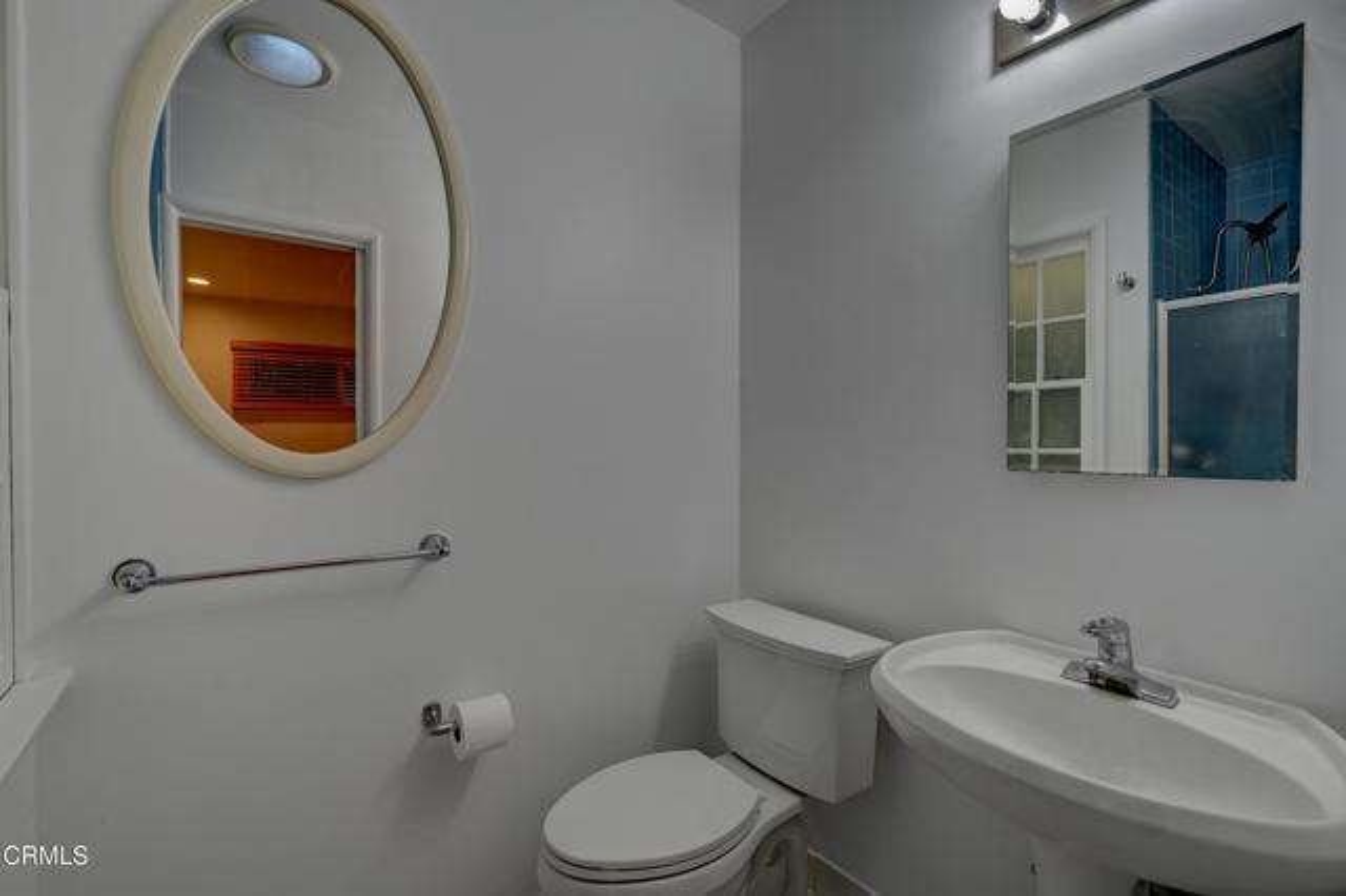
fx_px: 598
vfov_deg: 73.7
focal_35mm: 16
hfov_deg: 96.8
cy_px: 448
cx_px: 673
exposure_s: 1/4
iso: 100
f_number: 11
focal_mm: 16
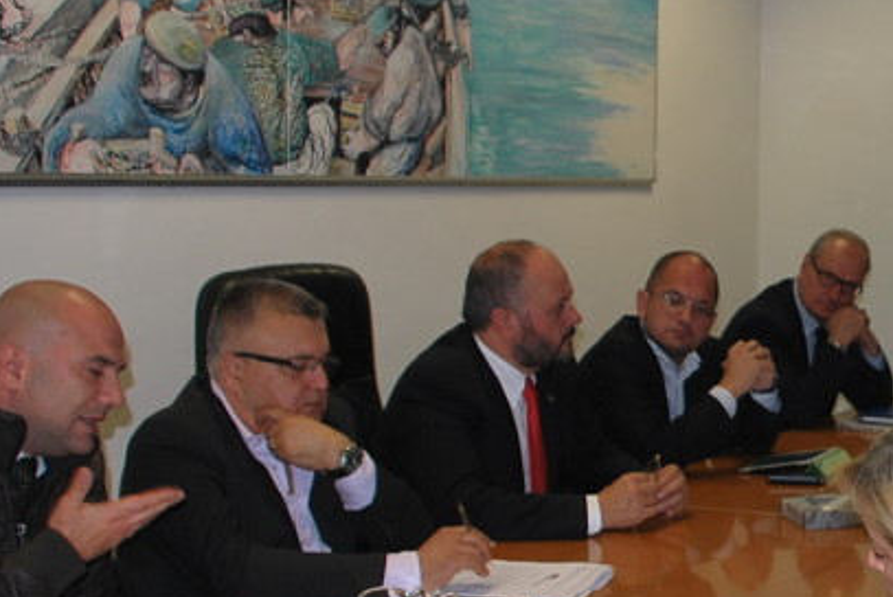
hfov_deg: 27.6
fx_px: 1688
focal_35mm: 68
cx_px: 928
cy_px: 394
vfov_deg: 20.0
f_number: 3.5
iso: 200
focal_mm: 18
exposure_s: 1/60
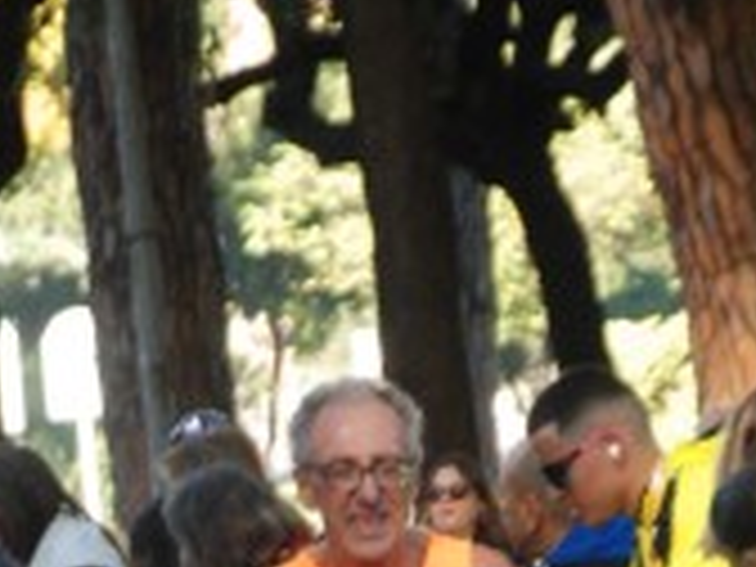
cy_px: 1202
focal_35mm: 439
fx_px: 9581
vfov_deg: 3.4
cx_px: 326
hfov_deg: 4.5
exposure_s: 1/250
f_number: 5.6
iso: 1000
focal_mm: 85
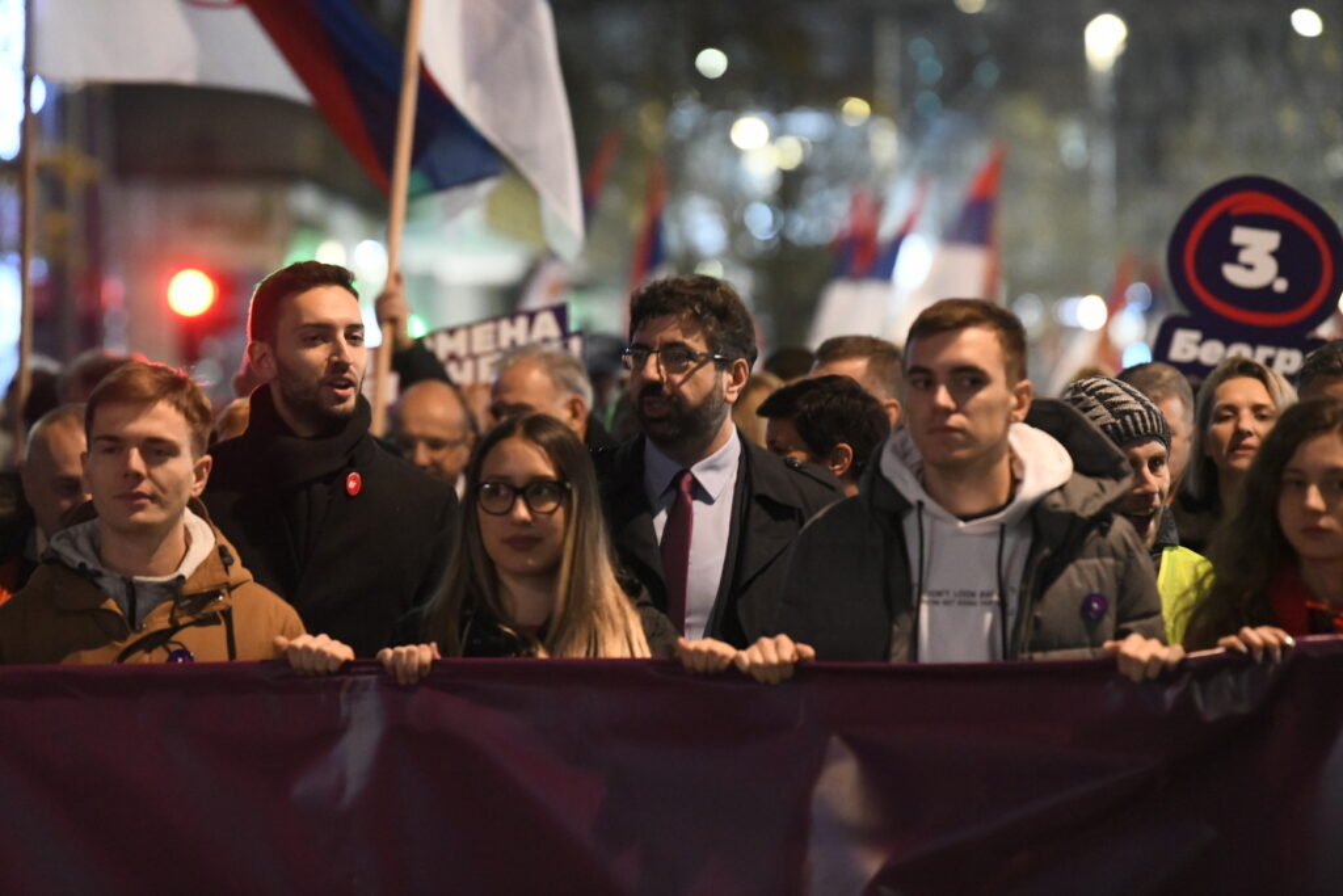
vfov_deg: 6.9
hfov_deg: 10.3
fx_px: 7462
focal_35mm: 200
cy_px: 448
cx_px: 672
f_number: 4
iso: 10000
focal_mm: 200
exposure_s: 1/125
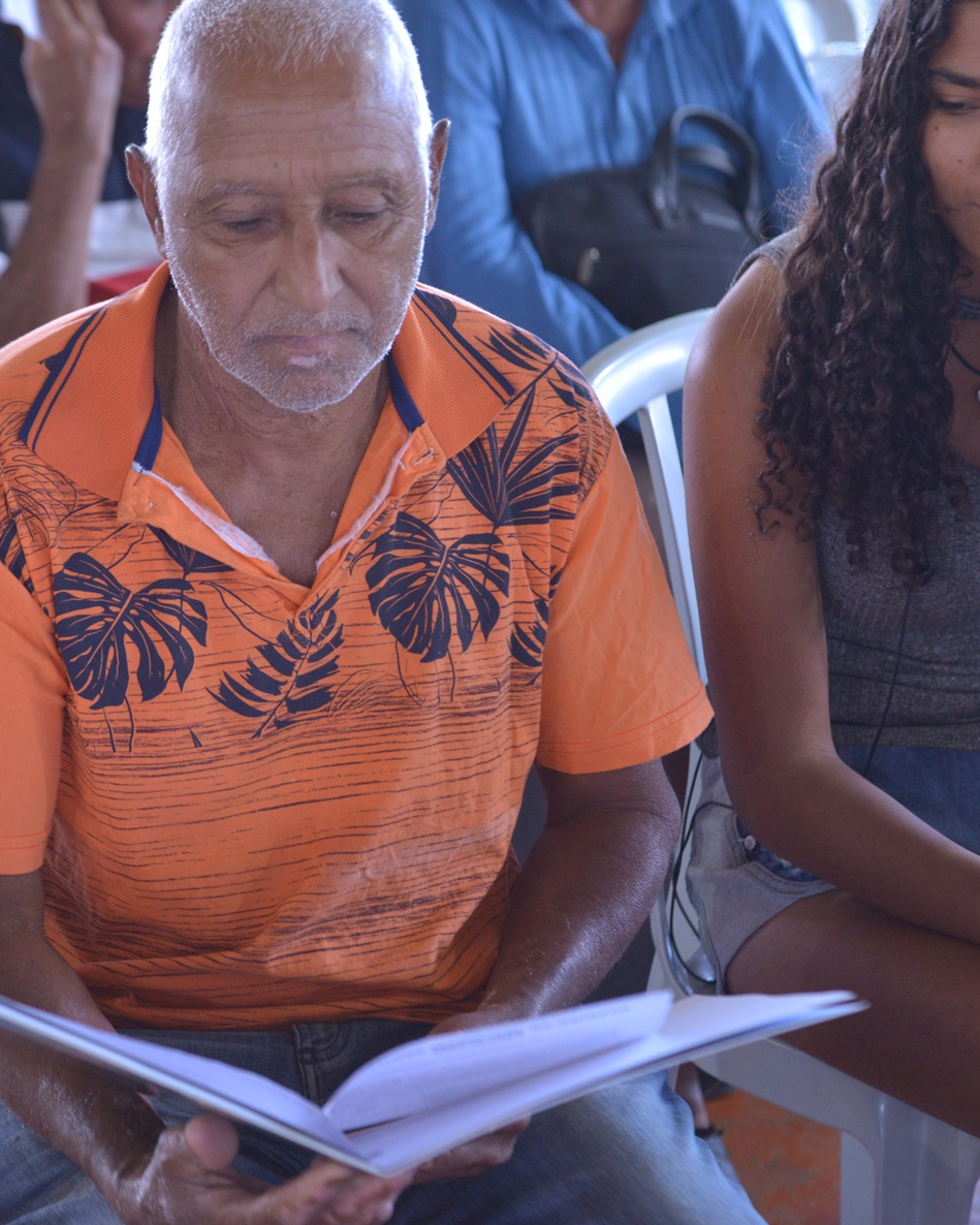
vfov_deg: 19.2
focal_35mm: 100
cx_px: 365
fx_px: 3625
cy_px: 607
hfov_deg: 15.4
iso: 1600
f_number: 4.5
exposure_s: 1/160
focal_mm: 70
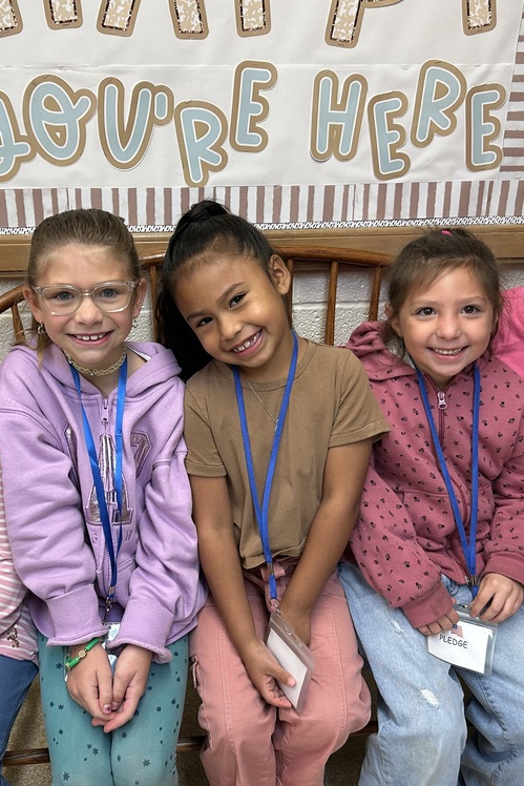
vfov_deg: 51.9
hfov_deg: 35.8
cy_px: 393
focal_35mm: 37
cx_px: 196
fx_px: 807
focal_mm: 5.7
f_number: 1.5
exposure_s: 1/120
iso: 125
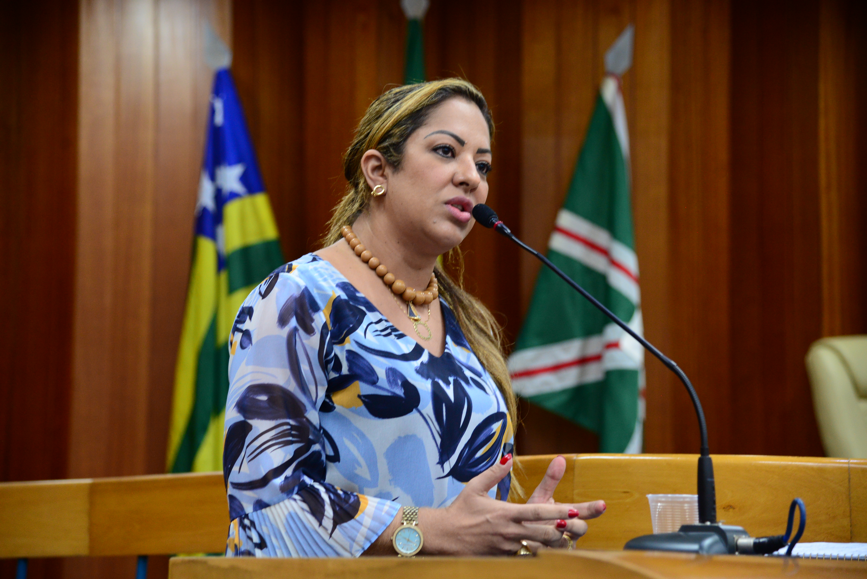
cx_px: 434
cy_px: 290
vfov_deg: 15.9
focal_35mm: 86
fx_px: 2072
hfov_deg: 23.6
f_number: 4
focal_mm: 86
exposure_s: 1/60
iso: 2000
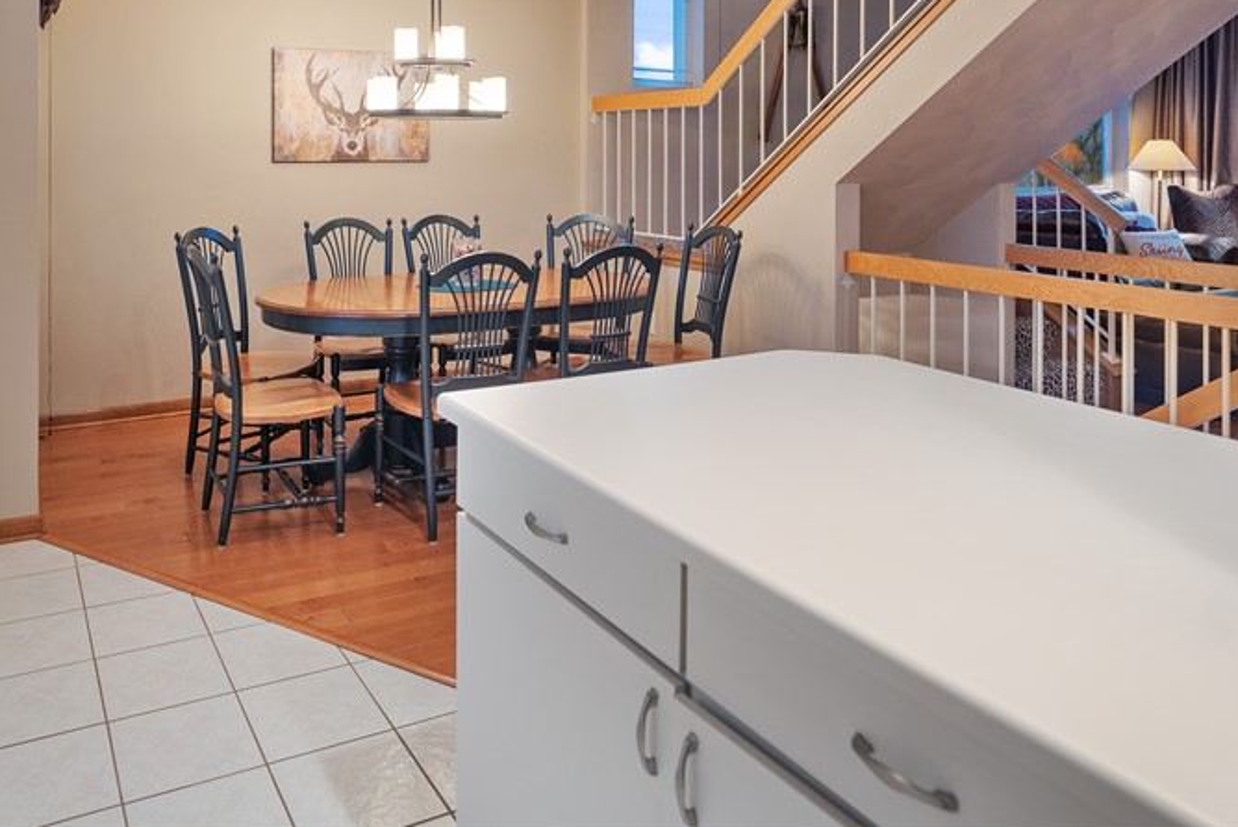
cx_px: 441
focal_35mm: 26
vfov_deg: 46.8
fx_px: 894
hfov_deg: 67.9
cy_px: 158
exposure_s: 1/30
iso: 250
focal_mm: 16
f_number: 2.8
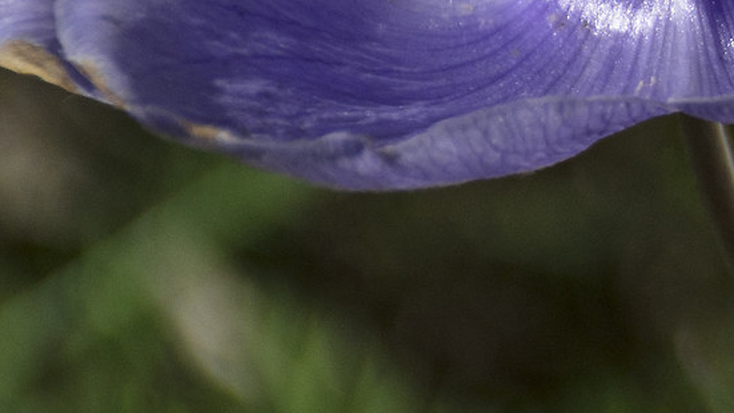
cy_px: 116
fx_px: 18646
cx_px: 1262
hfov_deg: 2.2
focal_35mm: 958
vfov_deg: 1.3
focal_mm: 140
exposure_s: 1/8000
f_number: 5.6
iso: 200
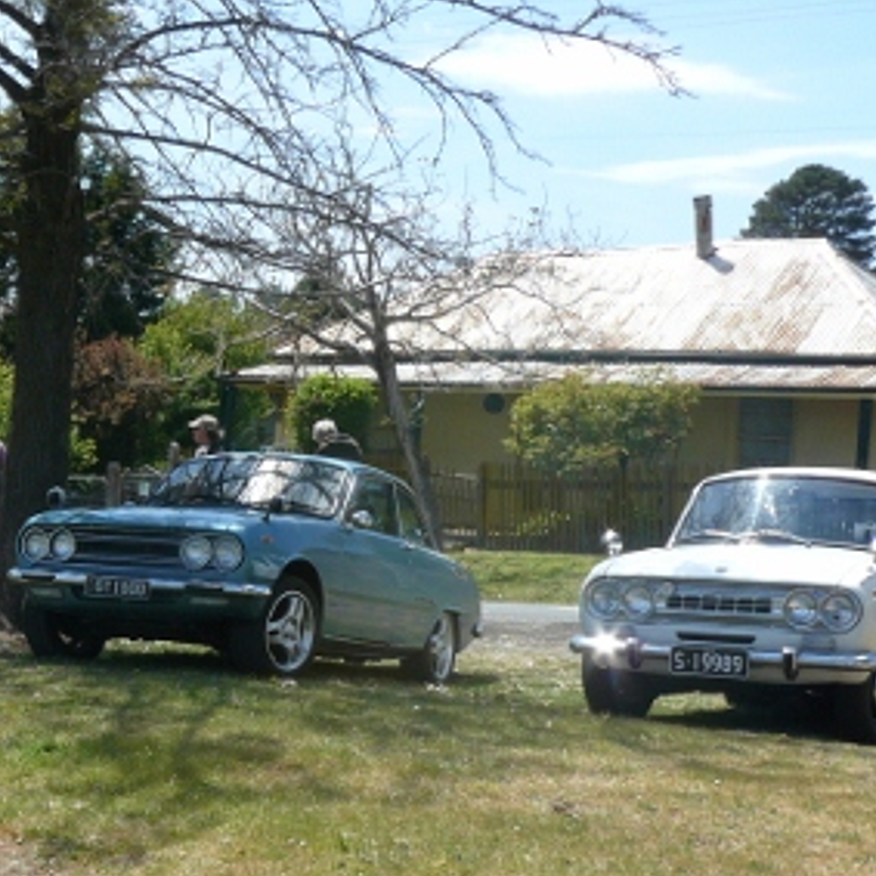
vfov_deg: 23.9
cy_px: 579
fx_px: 2061
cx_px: -40
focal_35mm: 72
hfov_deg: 22.8
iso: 100
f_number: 5.6
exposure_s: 1/250
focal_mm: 6
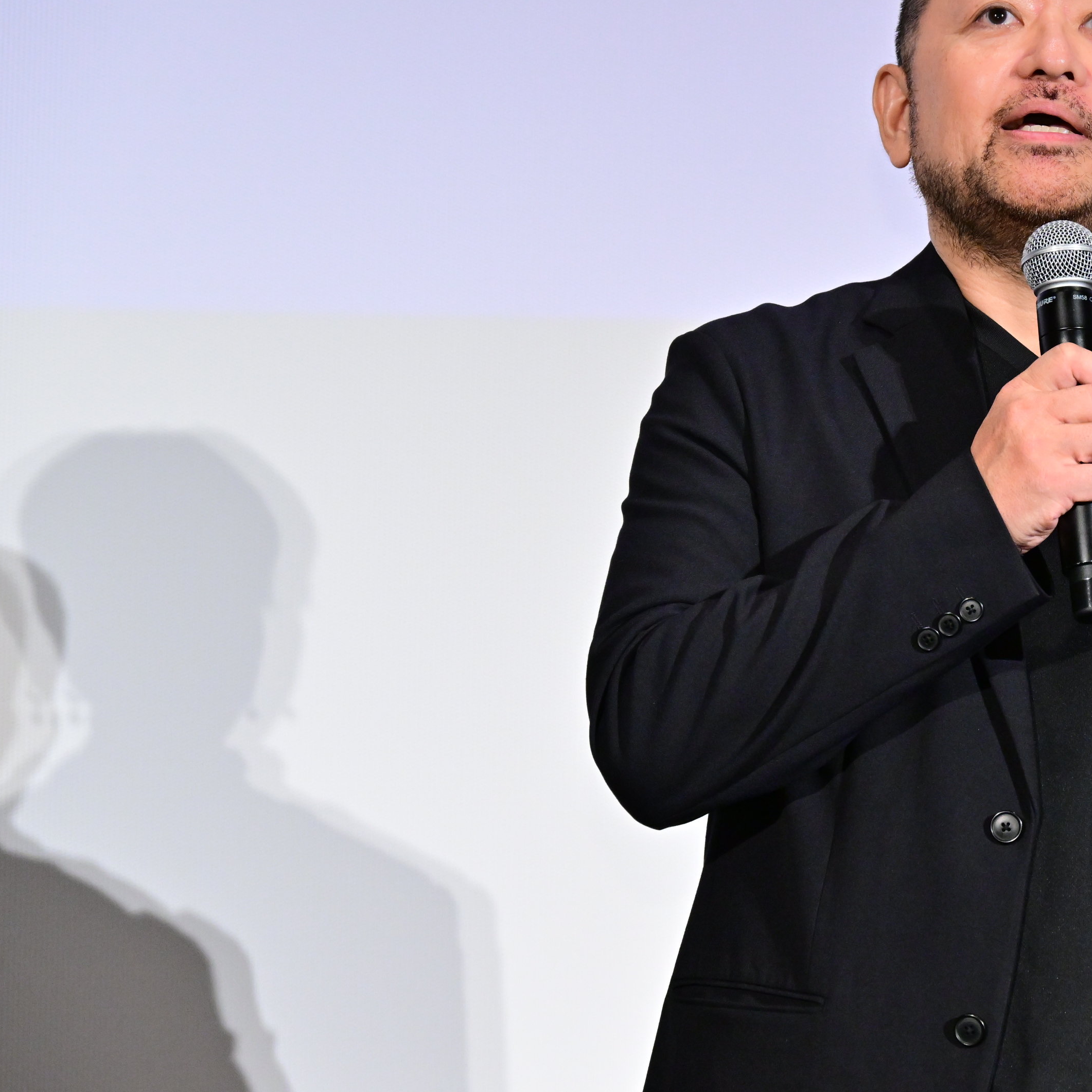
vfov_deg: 10.5
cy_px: 522
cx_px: 1008
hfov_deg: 10.4
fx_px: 5960
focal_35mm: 167
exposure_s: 1/200
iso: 3200
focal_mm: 101
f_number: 6.3
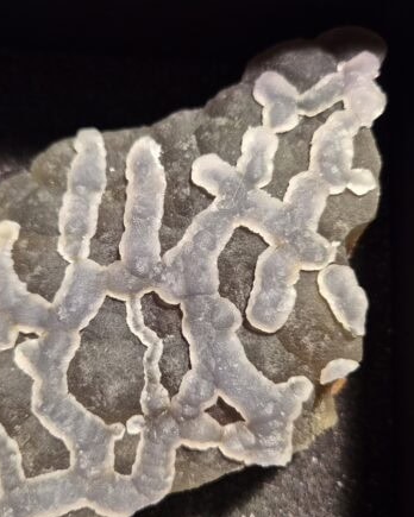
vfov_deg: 57.2
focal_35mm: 31
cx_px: 176
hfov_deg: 47.0
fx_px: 475
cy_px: 266
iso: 320
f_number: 1.8
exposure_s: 1/100
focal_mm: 5.4
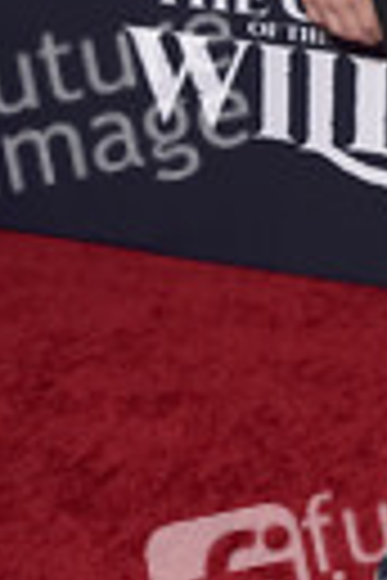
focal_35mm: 149
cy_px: -103
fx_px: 2402
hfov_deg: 9.1
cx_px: 511
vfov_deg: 13.4
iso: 320
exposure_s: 1/250
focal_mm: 48
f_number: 7.1
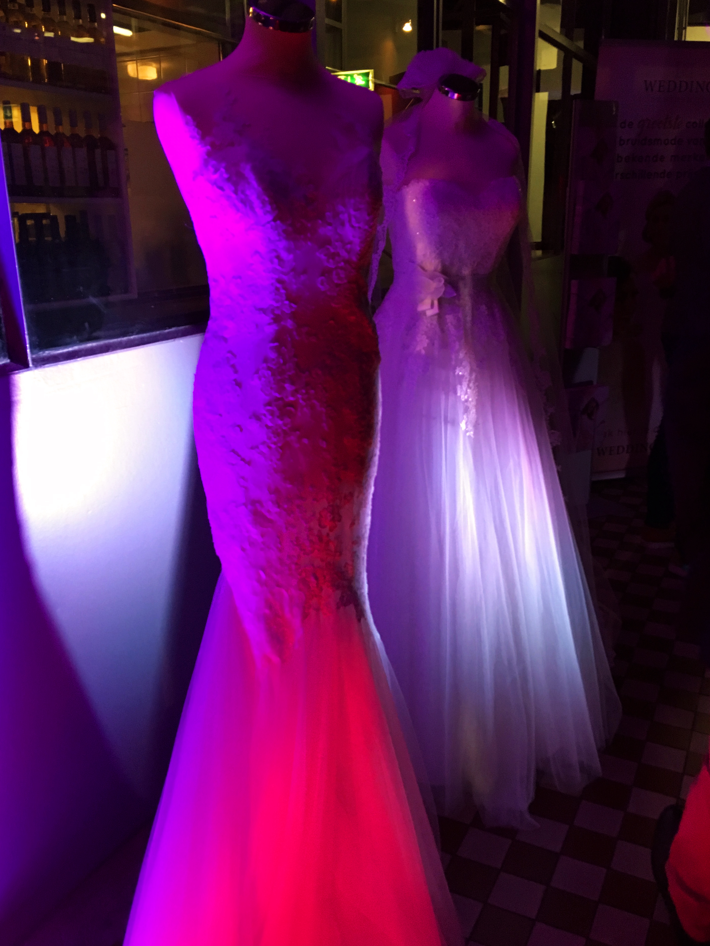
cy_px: 474
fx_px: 848
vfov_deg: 58.4
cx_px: 340
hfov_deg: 45.4
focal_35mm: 31
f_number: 2.2
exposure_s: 1/20
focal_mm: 4.15
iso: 200
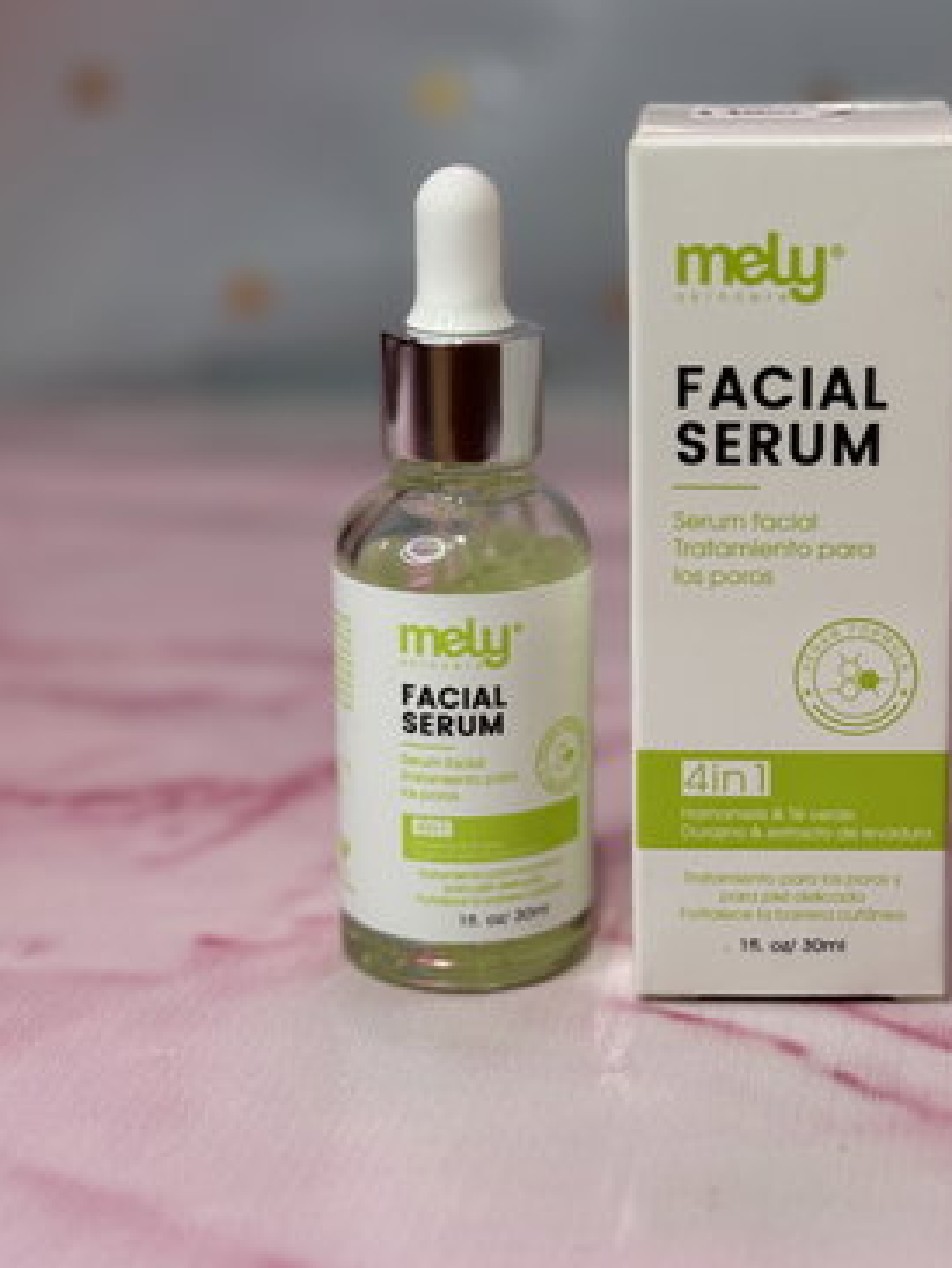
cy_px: 471
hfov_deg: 20.9
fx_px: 2565
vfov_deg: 27.7
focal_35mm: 70
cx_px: 684
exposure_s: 1/100
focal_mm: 6.76
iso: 64
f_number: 1.78
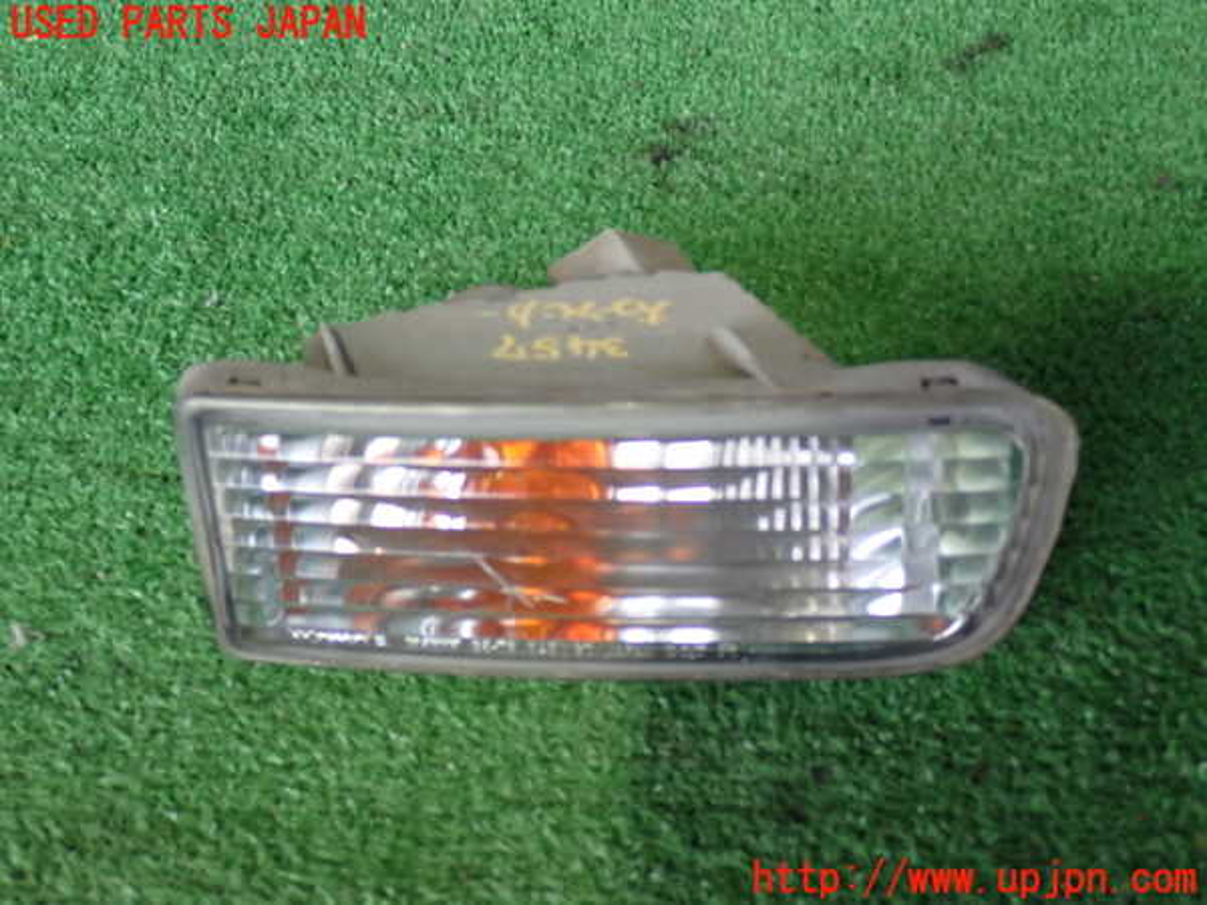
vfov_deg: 29.1
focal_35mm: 50
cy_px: 452
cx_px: 604
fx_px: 1743
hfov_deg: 38.2
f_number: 3.2
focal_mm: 9.01
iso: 640
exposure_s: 1/50
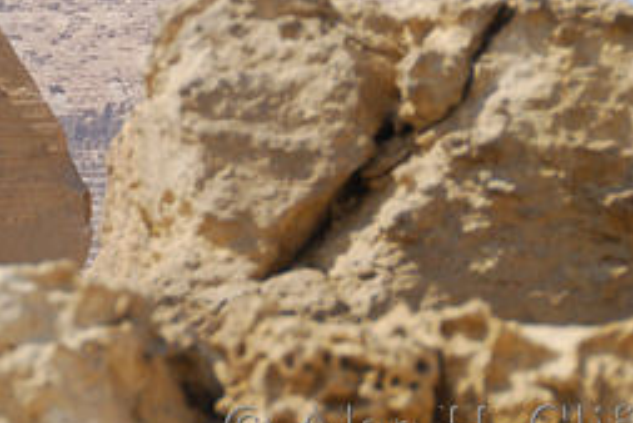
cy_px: -98
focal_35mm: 436
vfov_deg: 3.1
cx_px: -68
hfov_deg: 4.7
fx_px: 7677
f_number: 5.6
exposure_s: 1/400
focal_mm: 105
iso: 100
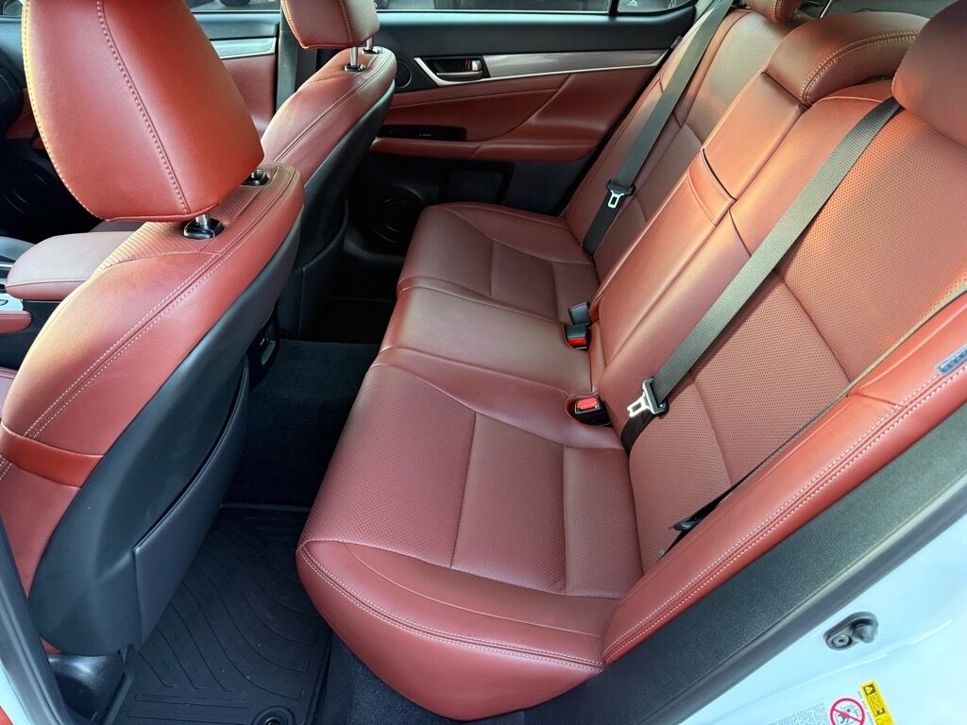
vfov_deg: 56.8
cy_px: 362
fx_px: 670
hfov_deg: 71.6
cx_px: 484
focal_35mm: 24
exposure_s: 1/60
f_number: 1.78
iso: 250
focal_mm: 6.76
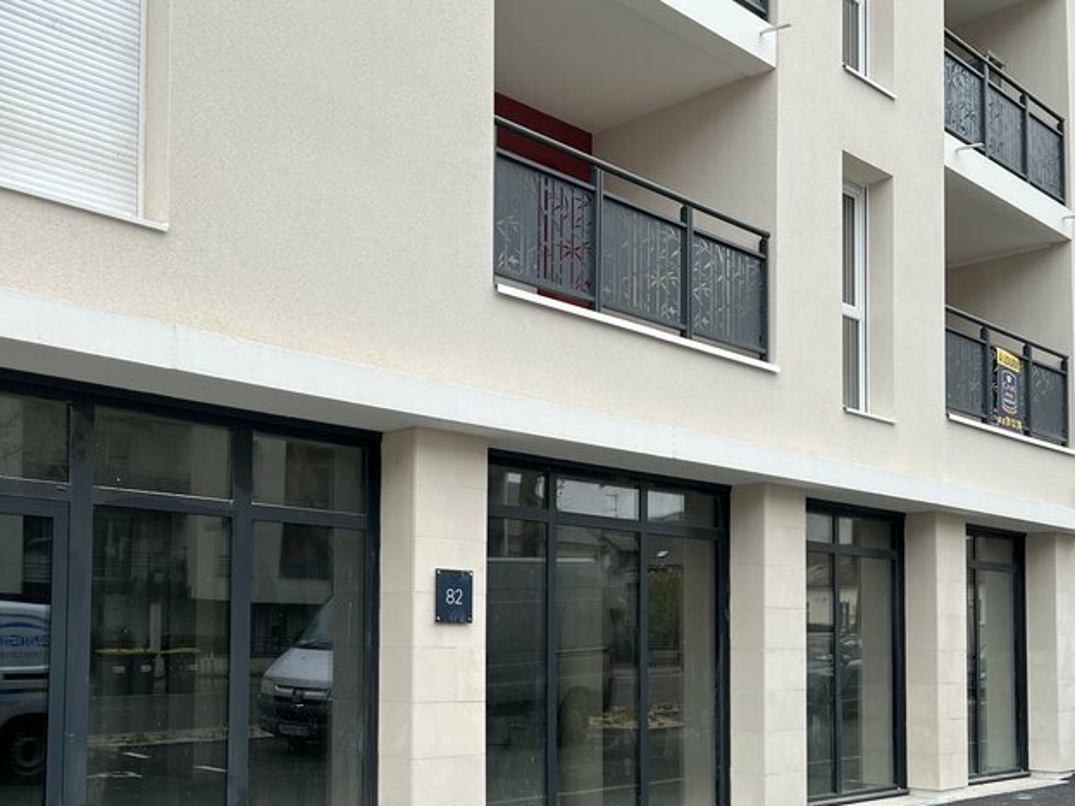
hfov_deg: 45.8
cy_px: 580
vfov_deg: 35.3
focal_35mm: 40
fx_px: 1242
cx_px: 327
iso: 50
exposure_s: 1/714
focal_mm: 5.7
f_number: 1.5
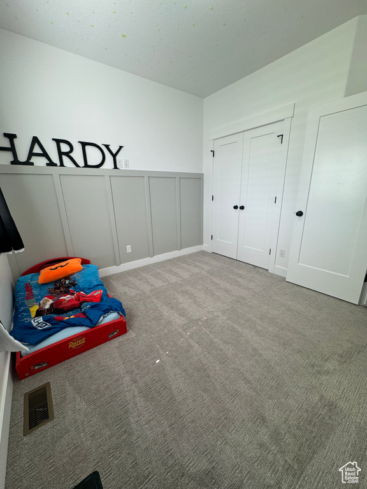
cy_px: 244
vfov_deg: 102.1
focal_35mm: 14
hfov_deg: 85.7
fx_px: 198
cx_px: 184
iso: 64
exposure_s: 1/120
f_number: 2.2
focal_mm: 2.22
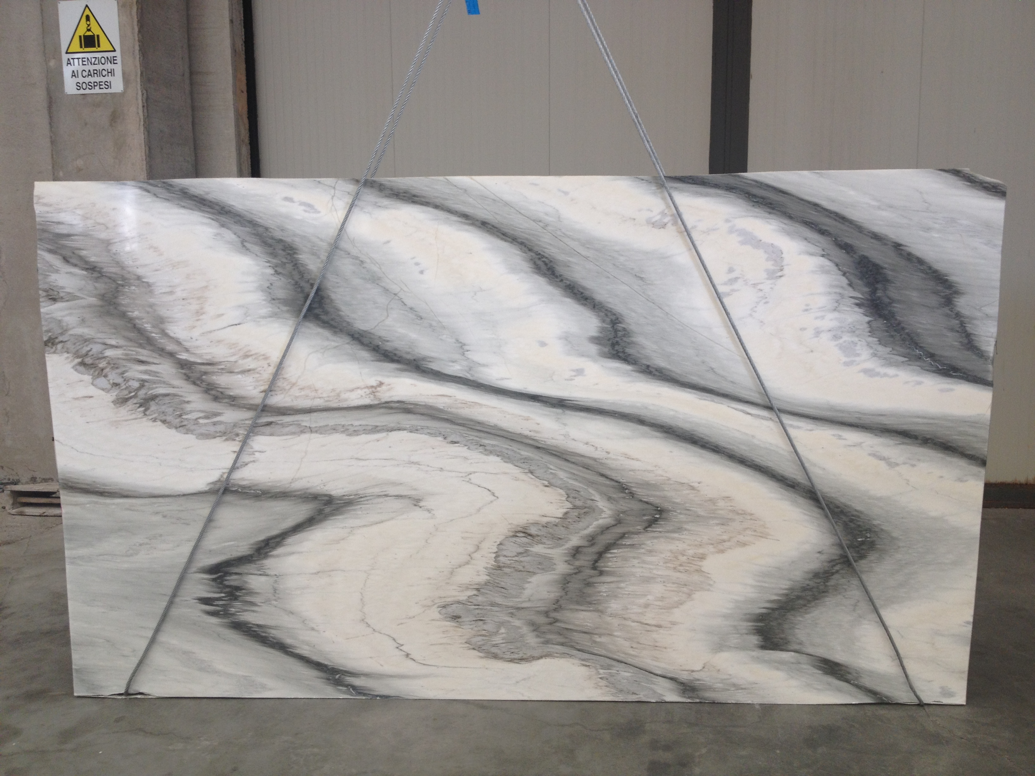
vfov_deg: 40.7
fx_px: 1046
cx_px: 518
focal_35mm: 35
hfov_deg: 52.6
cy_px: 388
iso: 64
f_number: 2.4
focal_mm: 4.28
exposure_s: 1/30
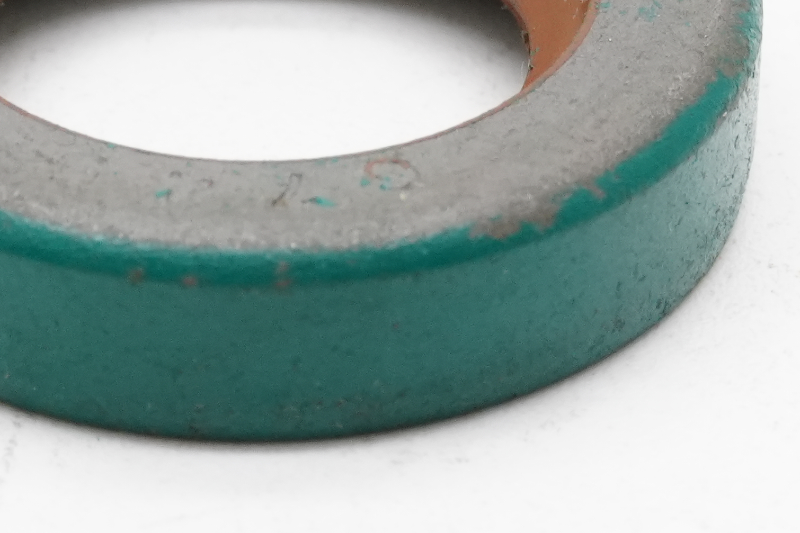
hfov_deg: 7.1
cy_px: 133
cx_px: 170
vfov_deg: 4.8
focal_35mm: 289
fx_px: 6423
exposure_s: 1/80
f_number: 11
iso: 1000
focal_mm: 47
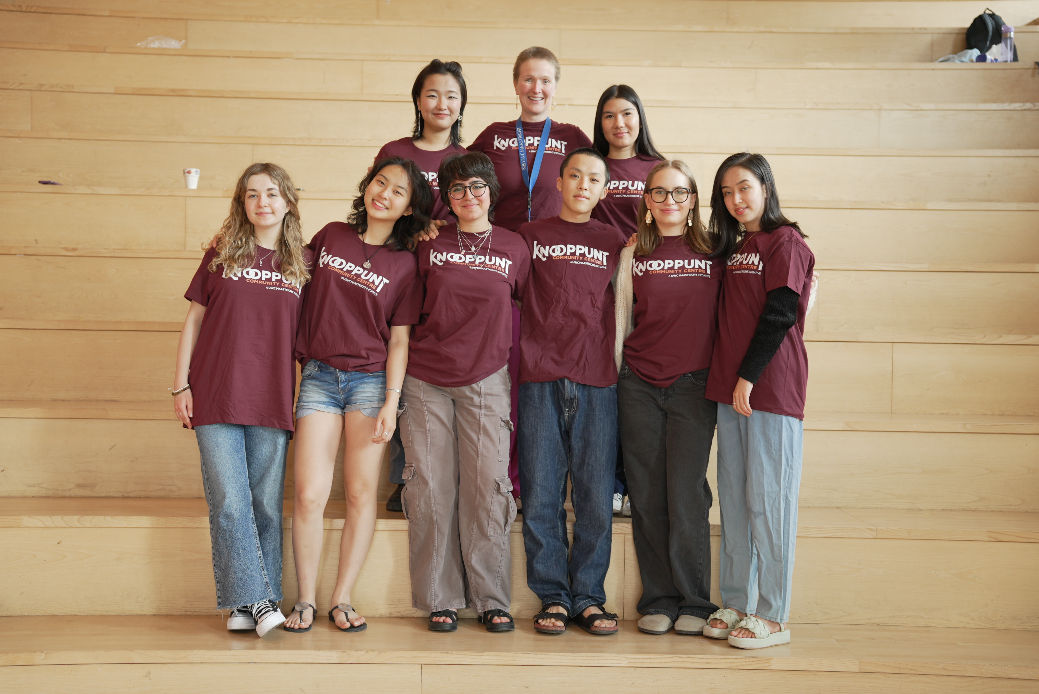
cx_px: 520
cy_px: 347
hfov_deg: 44.3
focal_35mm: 44
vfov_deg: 30.4
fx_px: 1276
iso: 320
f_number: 3.2
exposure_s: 1/50
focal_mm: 44.2
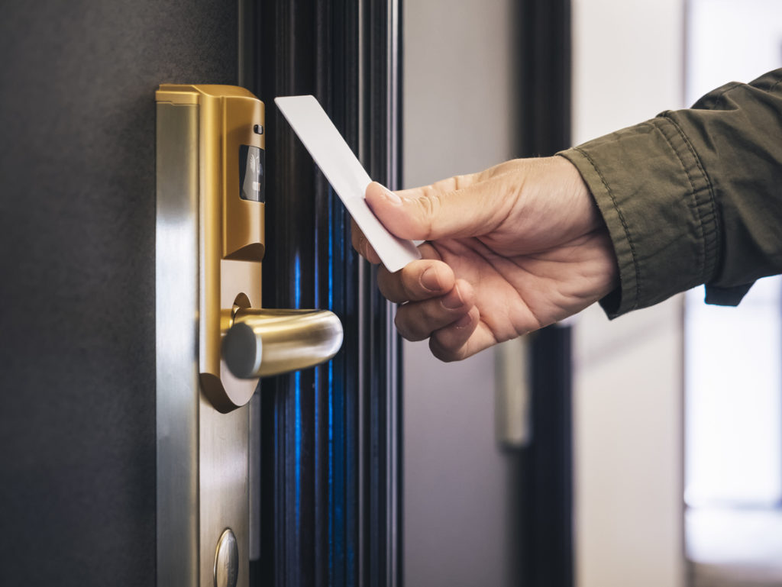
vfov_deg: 20.5
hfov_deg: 27.0
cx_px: 391
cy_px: 294
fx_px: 1627
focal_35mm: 72
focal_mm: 36
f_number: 2.8
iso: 320
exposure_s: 1/25
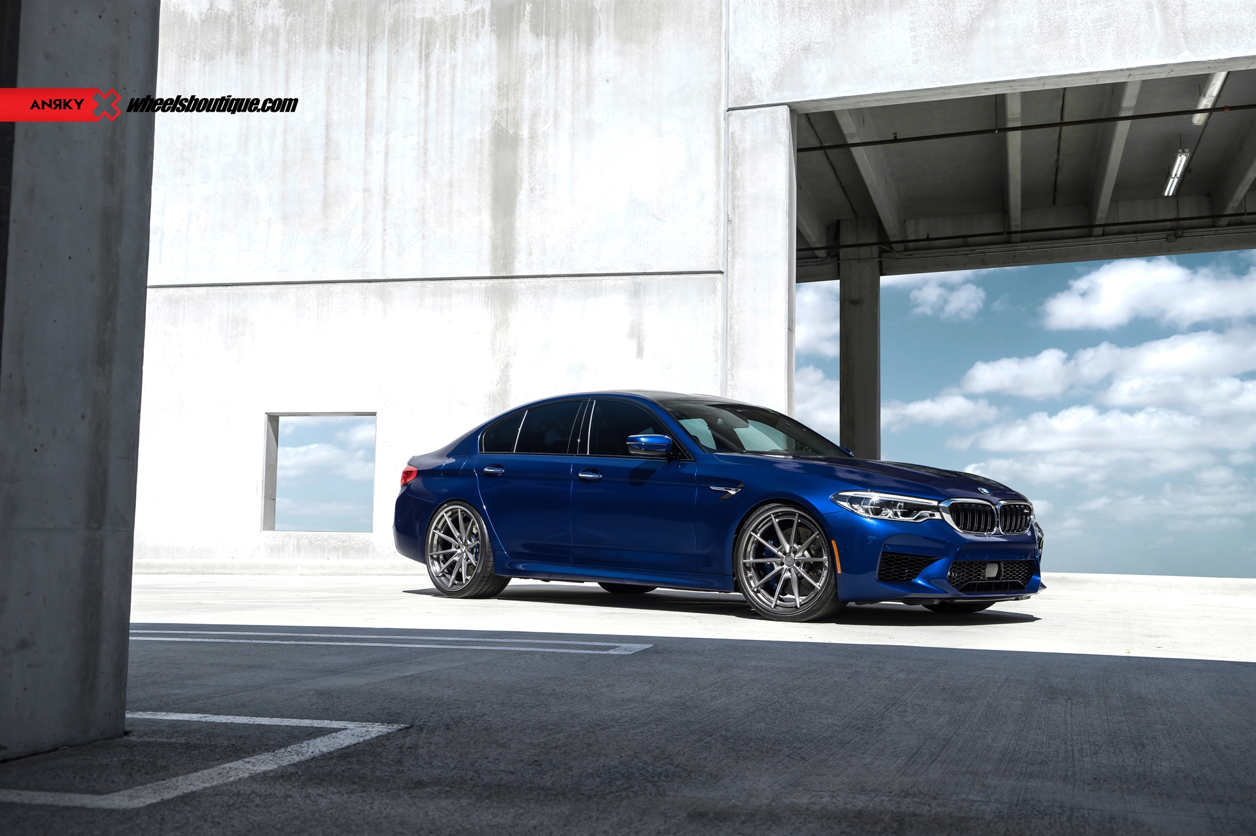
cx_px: 628
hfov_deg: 45.4
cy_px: 418
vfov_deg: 31.2
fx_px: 1500
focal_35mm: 43
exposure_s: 1/320
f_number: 6.3
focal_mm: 43
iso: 125
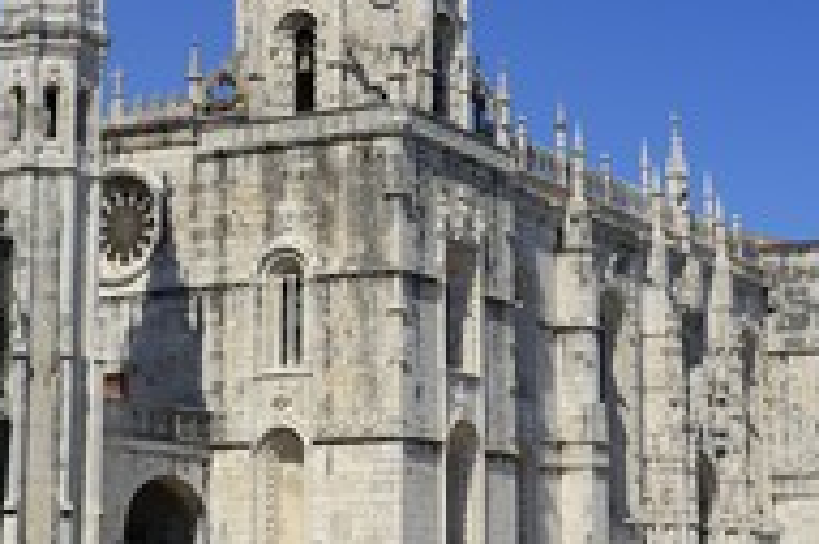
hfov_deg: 23.1
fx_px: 2000
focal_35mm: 88
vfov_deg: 15.5
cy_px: 188
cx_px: 399
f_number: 11
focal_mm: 40
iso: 100
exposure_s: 1/250
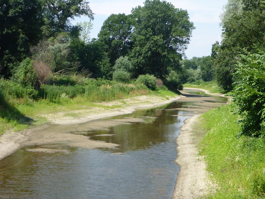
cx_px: 132
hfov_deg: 26.0
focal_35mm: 75
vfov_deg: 19.6
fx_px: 574
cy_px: 100
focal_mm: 12.6
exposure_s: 1/250
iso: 100
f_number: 5.4
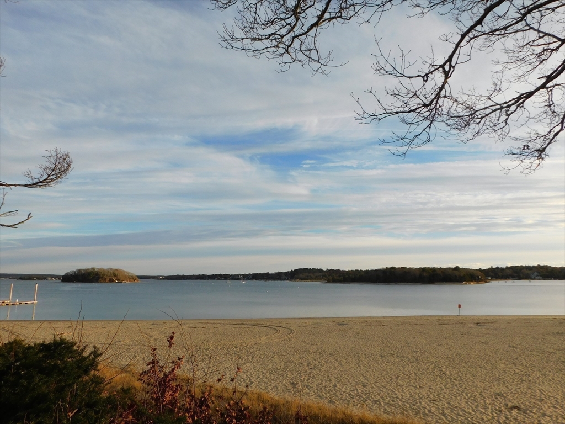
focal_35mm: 23
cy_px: 212
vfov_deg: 58.9
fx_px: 375
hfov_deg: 73.9
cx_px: 282
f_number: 3
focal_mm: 4
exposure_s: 1/1000
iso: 125
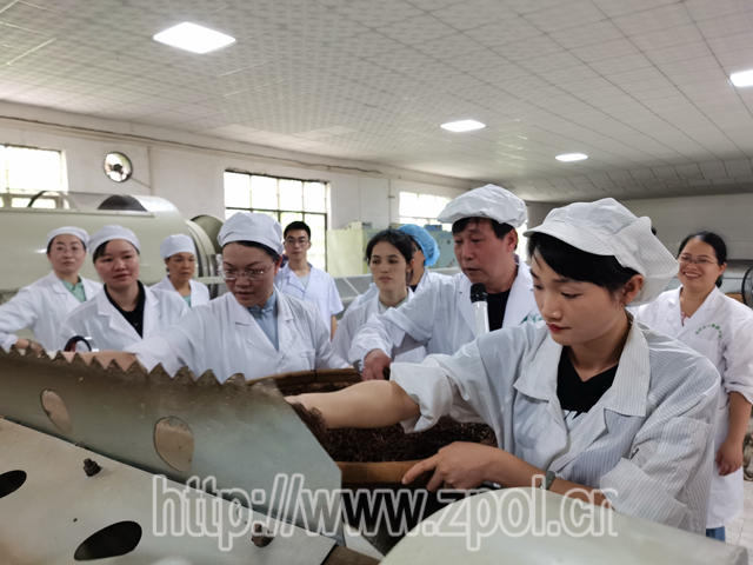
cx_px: 376
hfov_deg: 65.3
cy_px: 282
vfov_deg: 51.4
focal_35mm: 27
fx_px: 587
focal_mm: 5.56
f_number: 1.6
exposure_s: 1/50
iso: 320
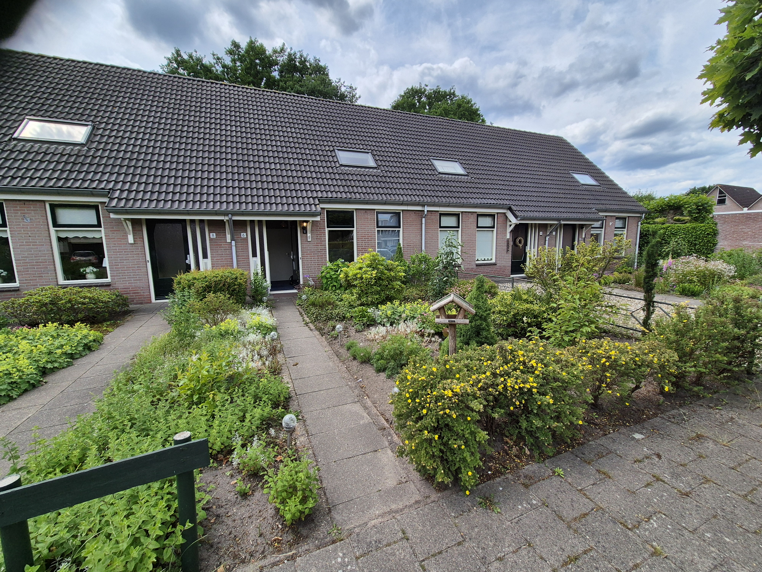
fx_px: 286
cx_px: 381
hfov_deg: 106.2
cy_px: 286
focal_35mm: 13
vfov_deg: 89.9
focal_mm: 2.2
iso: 50
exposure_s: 1/2176
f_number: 2.2
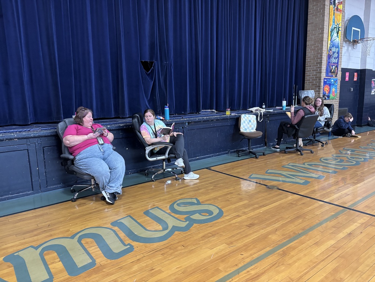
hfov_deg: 67.3
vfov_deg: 53.1
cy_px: 141
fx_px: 282
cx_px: 188
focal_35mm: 26
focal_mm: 5.96
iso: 400
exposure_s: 1/40
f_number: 1.6
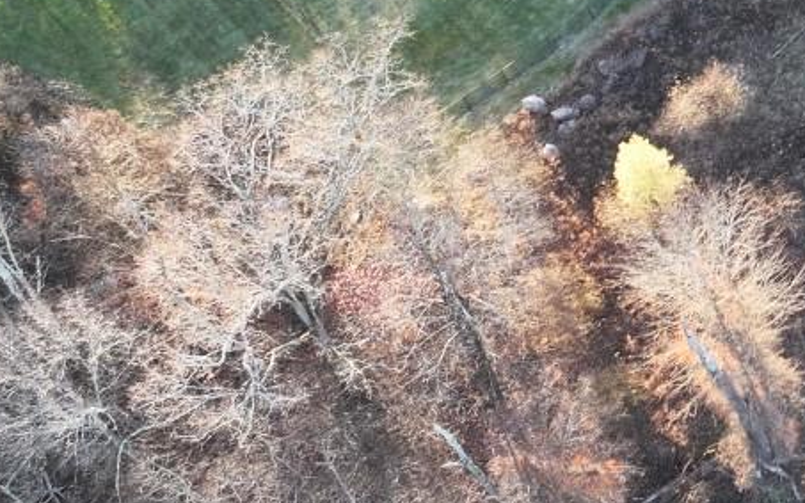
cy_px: -108
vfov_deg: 12.6
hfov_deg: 18.0
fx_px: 2216
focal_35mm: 101
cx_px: 1263
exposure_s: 1/60
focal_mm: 12.29
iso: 100
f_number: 2.8
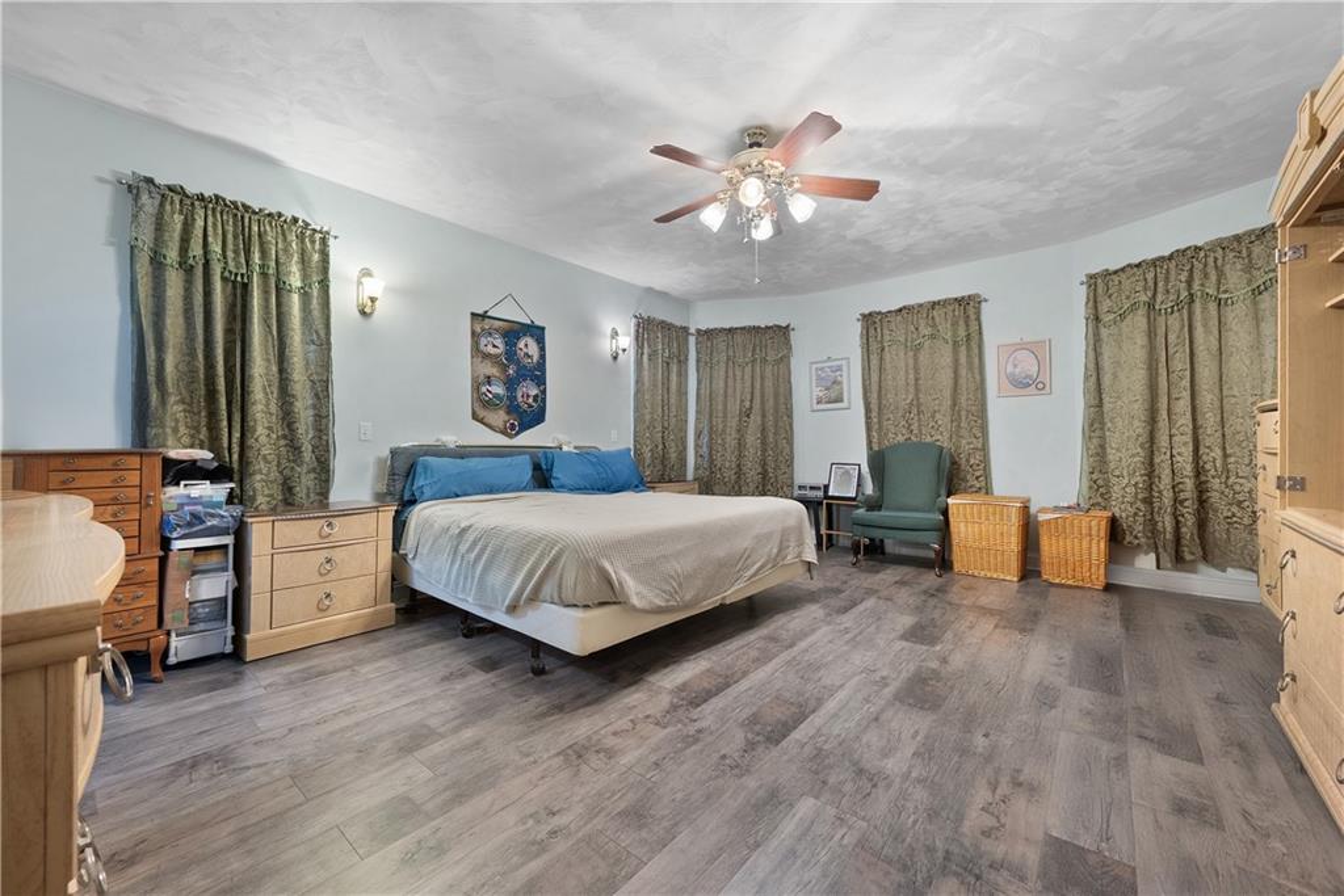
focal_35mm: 13
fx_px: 485
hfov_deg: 108.3
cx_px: 672
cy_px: 448
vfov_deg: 85.4
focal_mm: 13
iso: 640
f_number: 10
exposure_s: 3.2
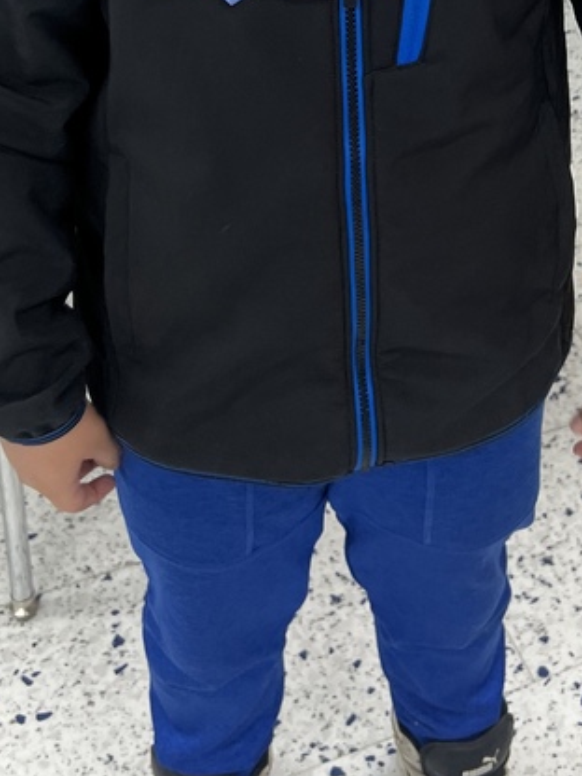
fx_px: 1435
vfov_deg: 28.2
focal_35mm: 64
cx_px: 351
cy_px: -21
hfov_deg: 22.9
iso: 64
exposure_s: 1/120
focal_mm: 5.7
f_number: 1.5
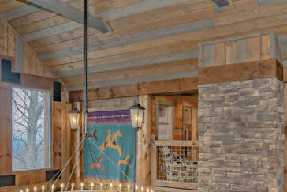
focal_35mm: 38
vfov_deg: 32.7
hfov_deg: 50.7
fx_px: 303
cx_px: 140
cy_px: 184
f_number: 6.3
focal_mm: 18
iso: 1000
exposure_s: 1/100
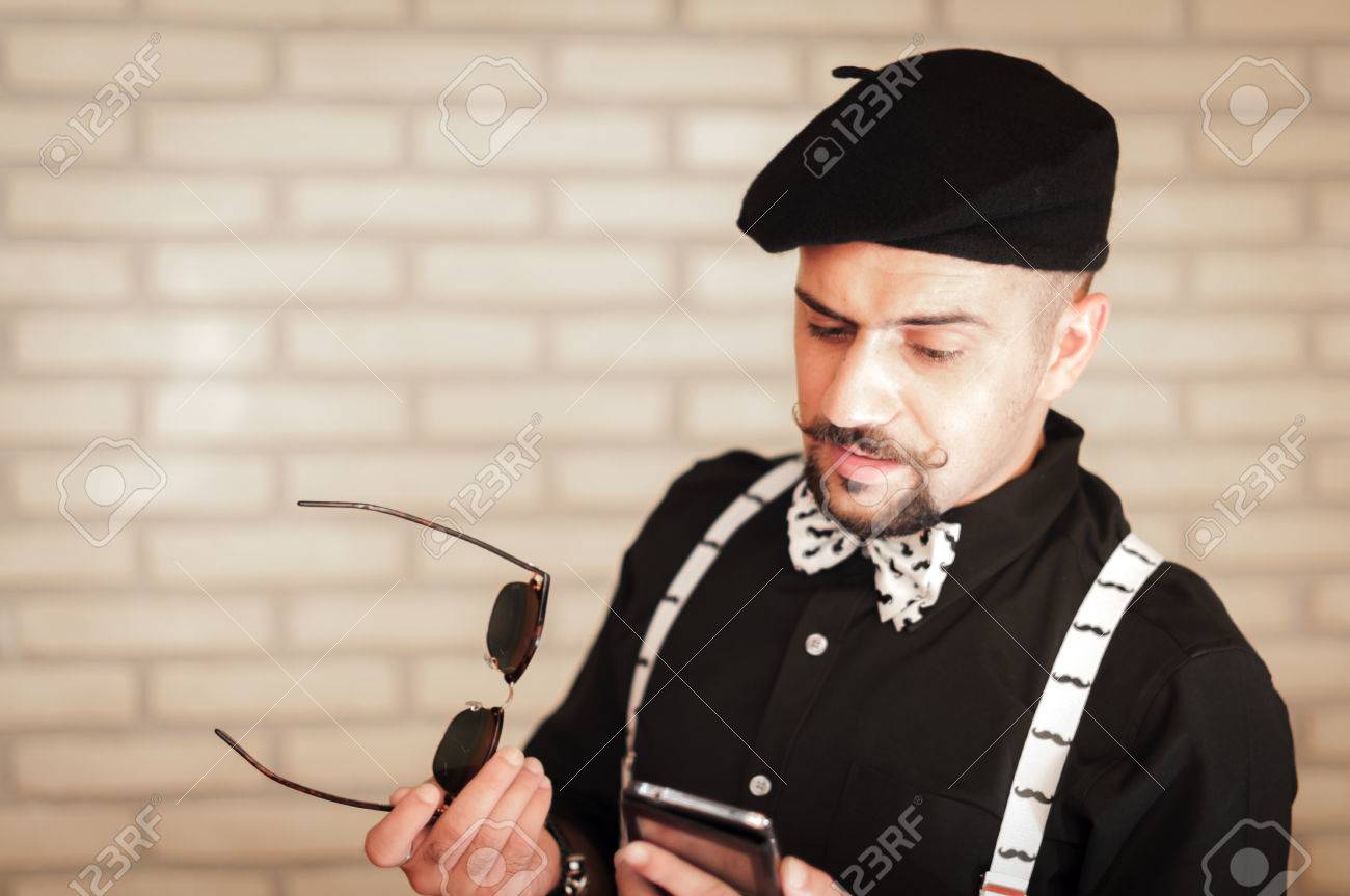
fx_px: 2809
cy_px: 448
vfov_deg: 18.1
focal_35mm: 75
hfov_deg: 27.0
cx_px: 675
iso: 100
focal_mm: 50
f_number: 1.4
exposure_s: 1/160
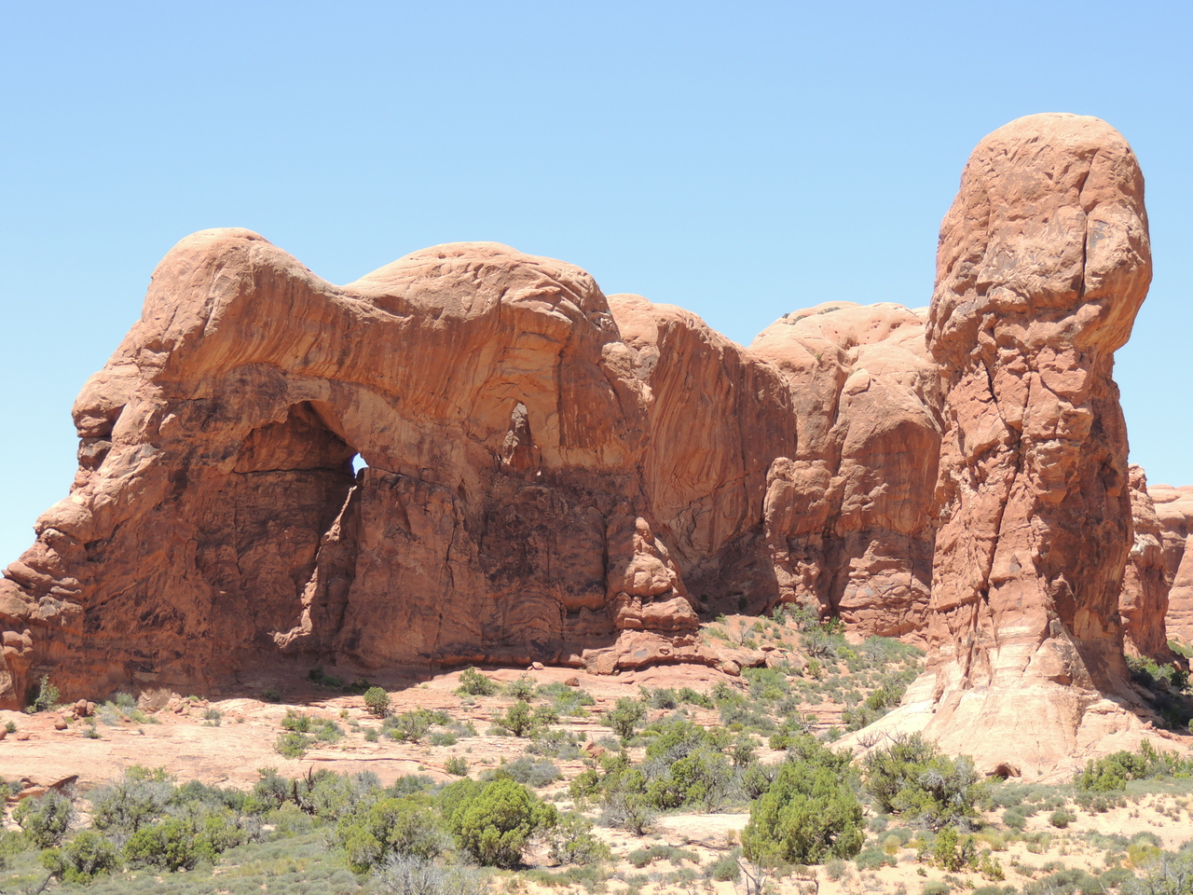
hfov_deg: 26.0
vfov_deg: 19.6
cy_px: 448
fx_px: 2585
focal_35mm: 75
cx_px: 596
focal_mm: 13.3
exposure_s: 1/400
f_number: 3.9
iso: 100
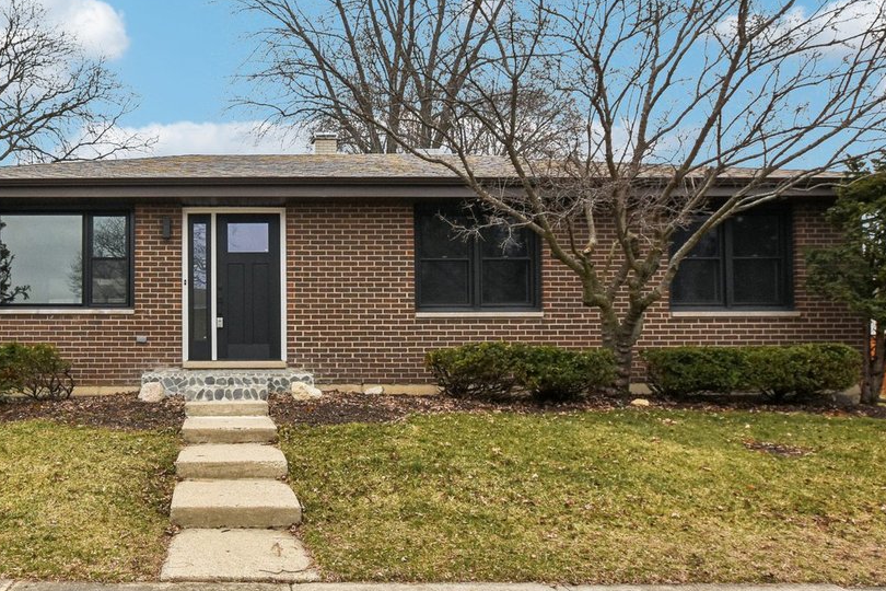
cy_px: 229
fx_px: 738
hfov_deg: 58.7
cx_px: 222
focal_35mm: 30
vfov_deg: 43.3
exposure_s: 1/640
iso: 400
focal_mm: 10
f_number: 8
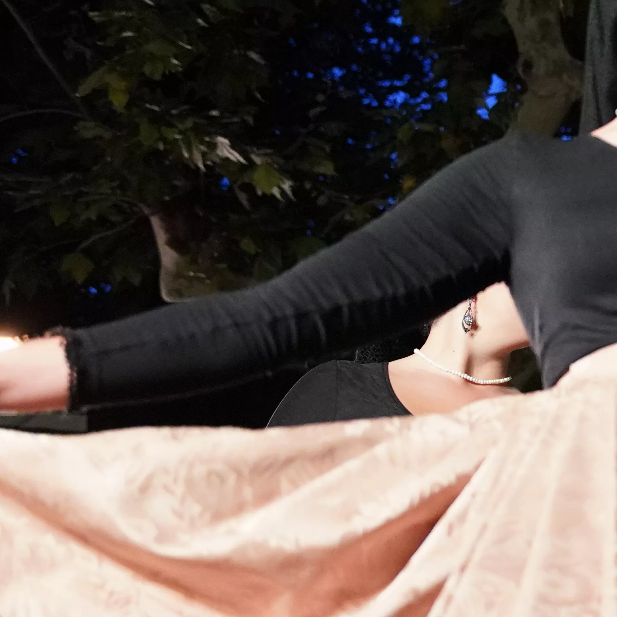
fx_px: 2400
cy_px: 308
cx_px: 1091
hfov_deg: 13.3
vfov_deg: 14.7
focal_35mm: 119
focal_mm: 33
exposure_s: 1/500
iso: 5000
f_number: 2.8
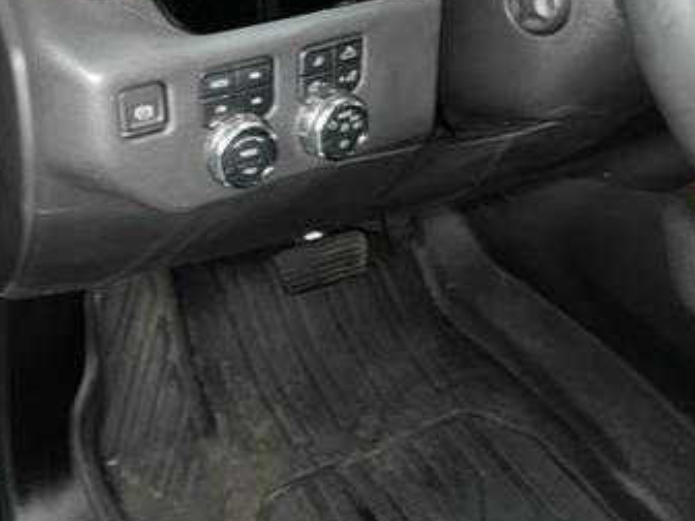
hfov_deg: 46.9
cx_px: 215
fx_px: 783
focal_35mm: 39
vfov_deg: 36.3
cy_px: 163
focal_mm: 5.7
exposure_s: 1/4
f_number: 1.5
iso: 50
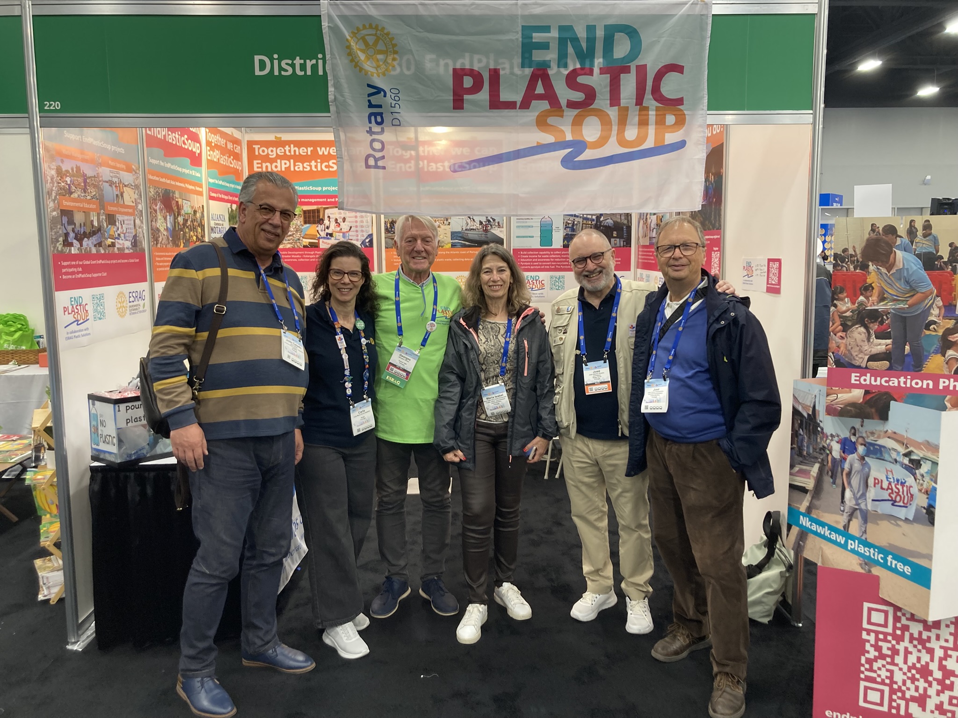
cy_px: 359
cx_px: 479
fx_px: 775
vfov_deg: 49.7
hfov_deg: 63.4
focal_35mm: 28
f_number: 1.8
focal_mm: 3.99
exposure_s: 1/41
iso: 64
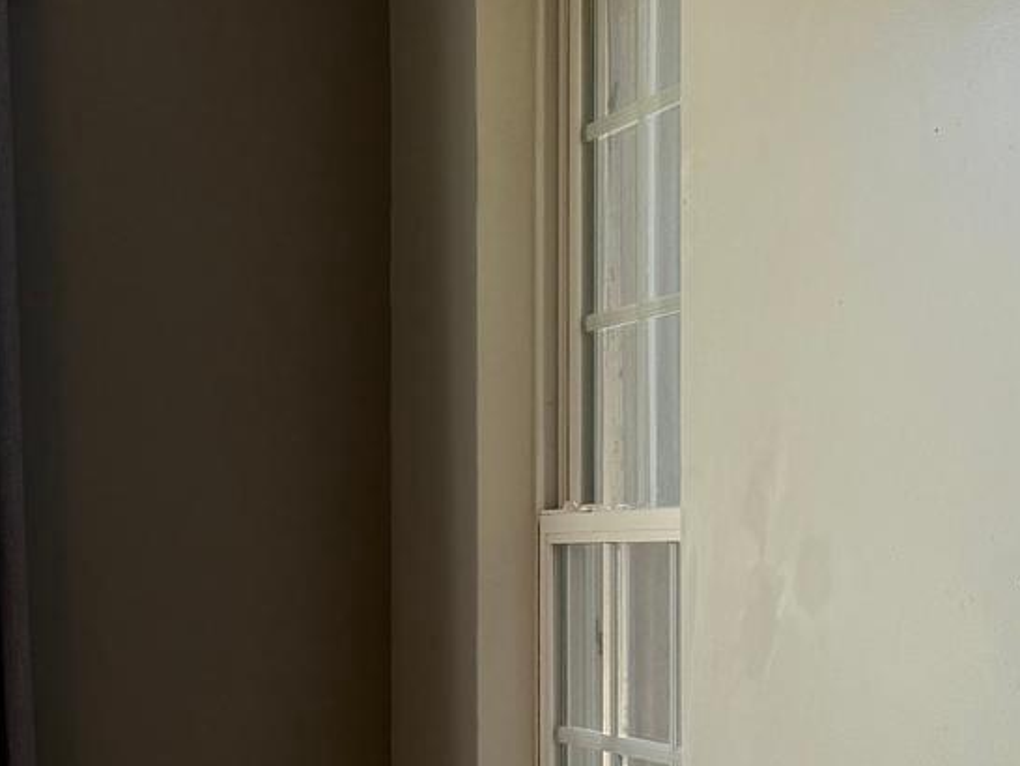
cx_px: -635
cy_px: 650
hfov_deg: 18.5
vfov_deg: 16.3
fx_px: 2653
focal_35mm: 90
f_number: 1.78
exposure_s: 1/231
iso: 125
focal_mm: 6.76
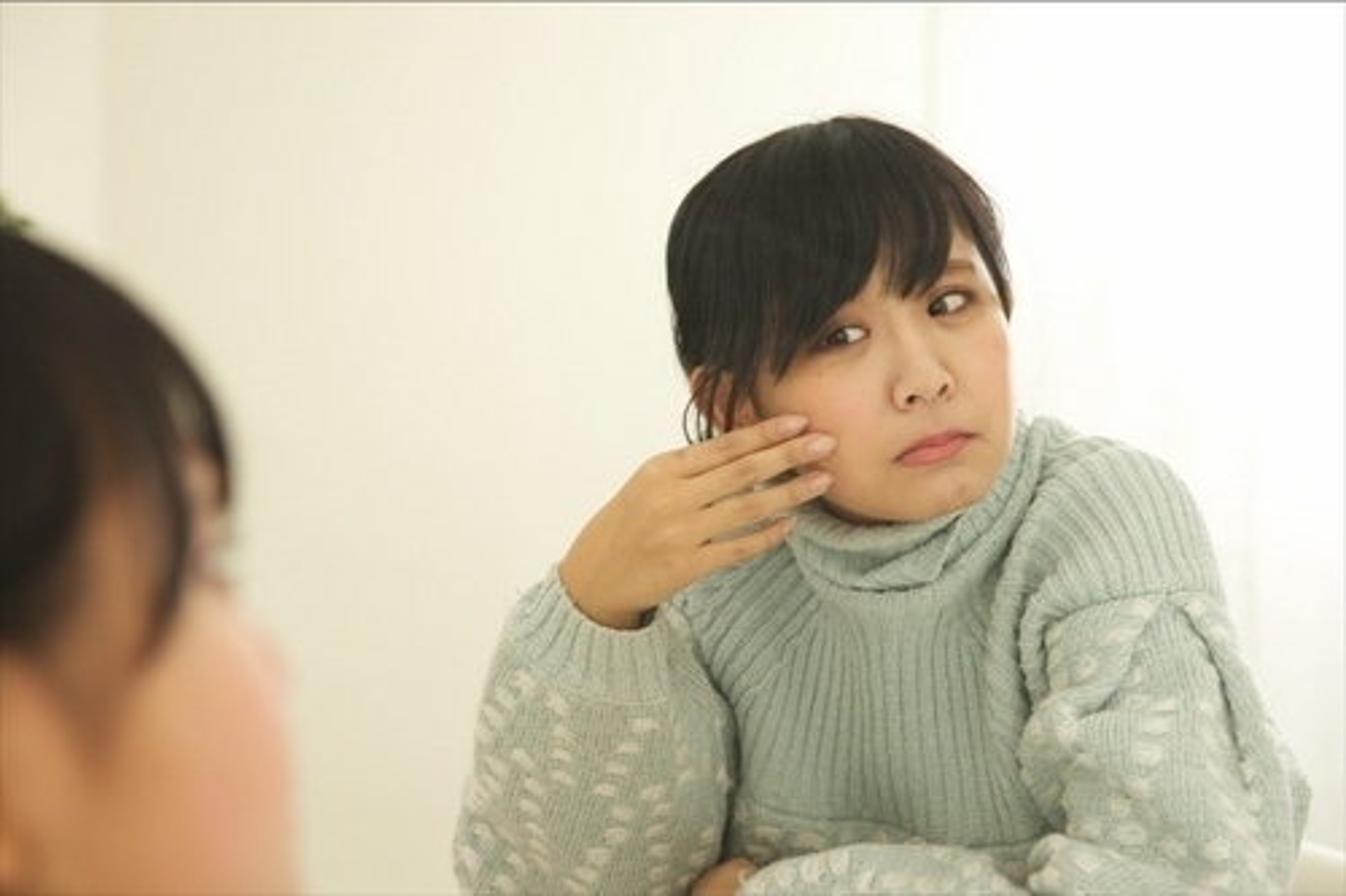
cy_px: 448
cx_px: 673
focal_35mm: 70
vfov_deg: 19.4
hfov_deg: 28.9
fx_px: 2616
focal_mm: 70
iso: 320
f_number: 4
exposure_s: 1/125
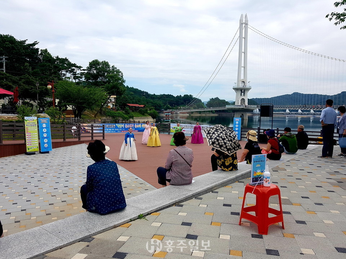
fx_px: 260
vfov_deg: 53.1
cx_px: 173
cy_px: 130
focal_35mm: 26
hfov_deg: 67.3
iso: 50
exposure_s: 1/3424
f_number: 1.7
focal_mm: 4.2
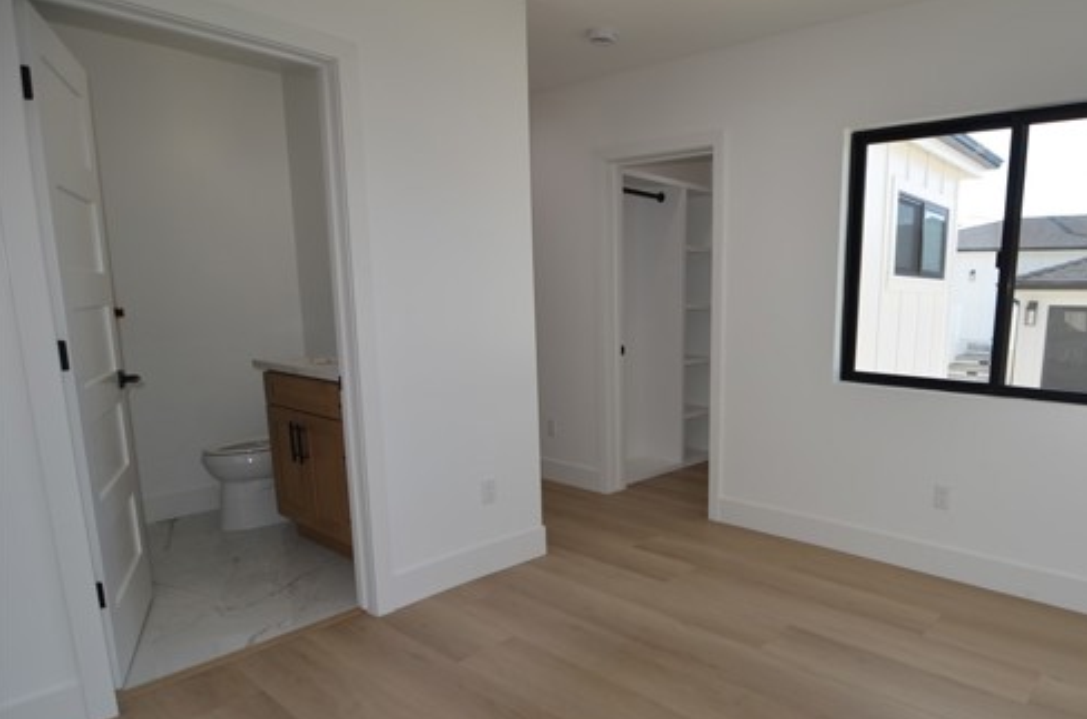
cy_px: 430
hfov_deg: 77.5
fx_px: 652
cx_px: 708
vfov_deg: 57.3
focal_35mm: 22
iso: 100
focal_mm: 11
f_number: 4
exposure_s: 1/200
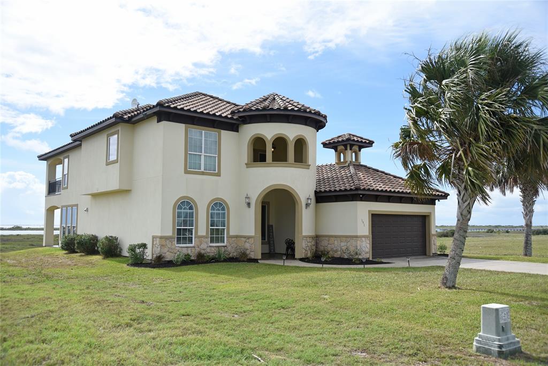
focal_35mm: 32
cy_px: 183
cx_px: 274
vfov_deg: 41.1
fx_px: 487
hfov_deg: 58.7
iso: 400
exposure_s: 1/4000
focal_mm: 32
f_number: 4
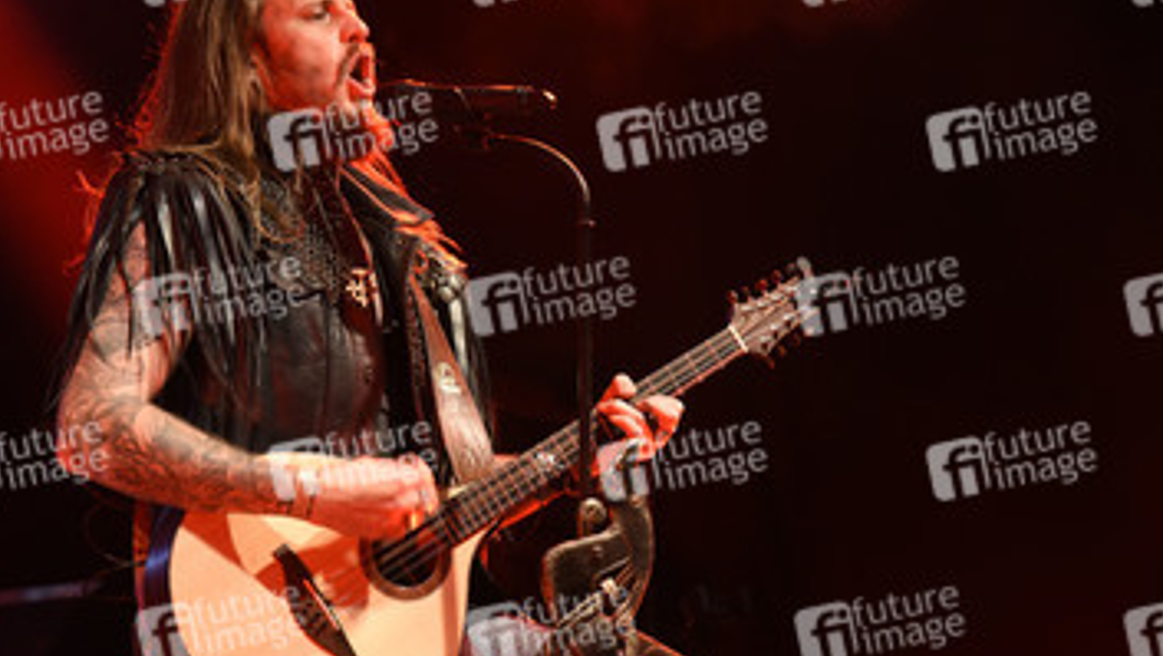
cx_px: 595
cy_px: 379
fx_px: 4536
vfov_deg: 8.3
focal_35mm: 147
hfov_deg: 14.6
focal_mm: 110
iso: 2000
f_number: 5.6
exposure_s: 1/60
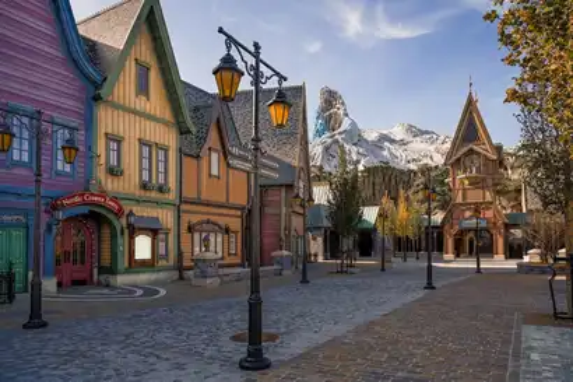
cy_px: 191
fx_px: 382
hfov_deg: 73.8
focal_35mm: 24
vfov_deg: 53.1
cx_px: 286
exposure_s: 1/3200
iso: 250
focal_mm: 24
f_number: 5.6
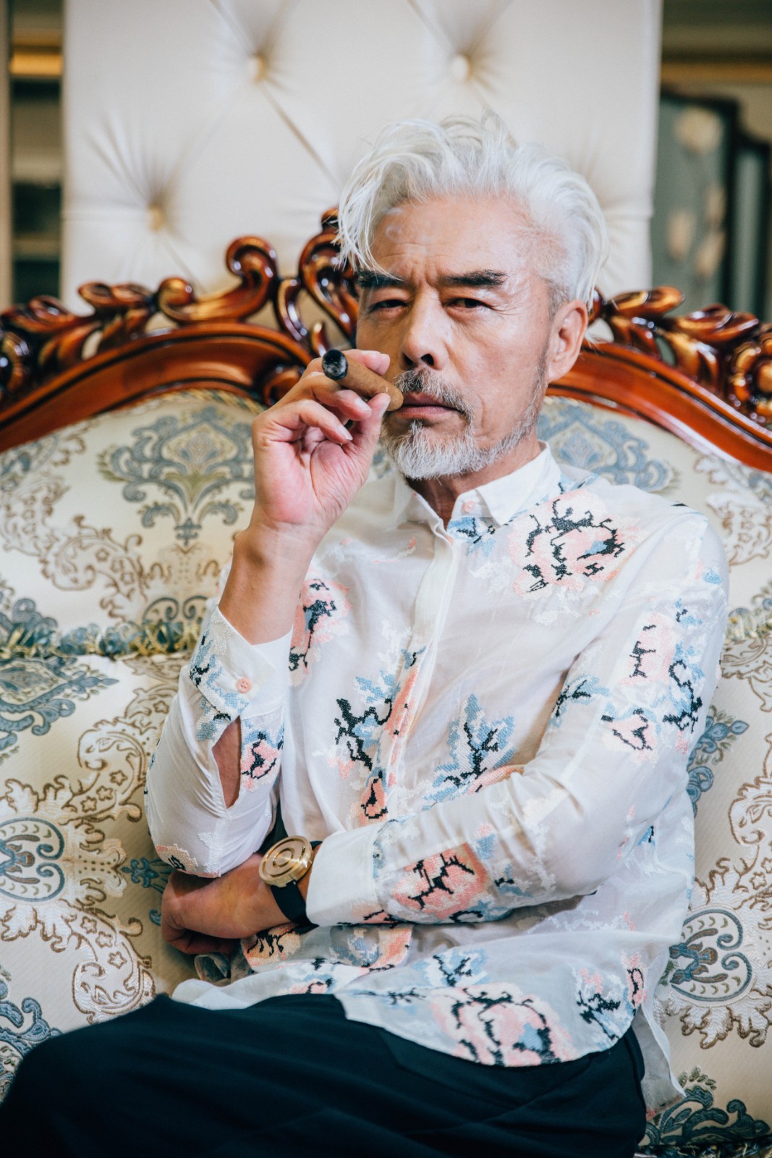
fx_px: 2251
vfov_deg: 28.8
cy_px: 579
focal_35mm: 70
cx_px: 386
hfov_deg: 19.5
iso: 640
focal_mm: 70
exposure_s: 1/100
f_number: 2.8
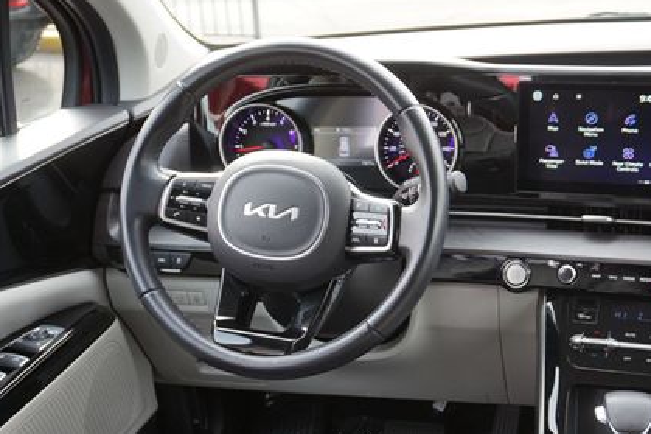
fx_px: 994
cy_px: 313
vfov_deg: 24.4
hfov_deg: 36.0
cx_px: 419
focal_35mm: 55
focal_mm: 24
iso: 160
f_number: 4.5
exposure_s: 1/60
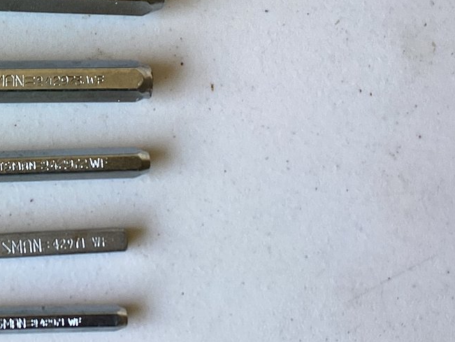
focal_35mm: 72
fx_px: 947
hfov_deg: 24.8
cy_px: -9
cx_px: -67
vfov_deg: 19.8
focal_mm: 3.3
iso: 50
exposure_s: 1/60
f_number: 2.4
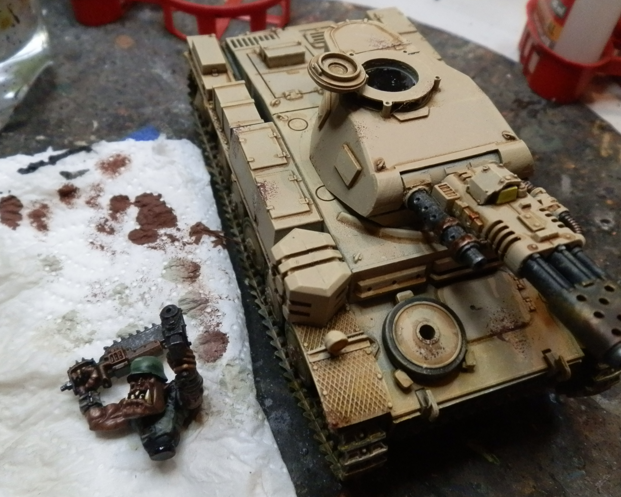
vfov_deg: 48.5
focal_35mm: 30
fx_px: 551
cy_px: 245
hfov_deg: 58.7
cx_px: 296
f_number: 3.1
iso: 400
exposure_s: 1/320
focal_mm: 5
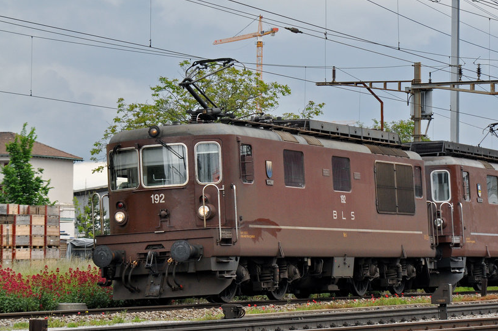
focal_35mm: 155
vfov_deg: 8.8
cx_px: 356
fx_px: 2142
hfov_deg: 13.2
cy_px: 146
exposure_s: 1/1000
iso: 400
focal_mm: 70
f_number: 4
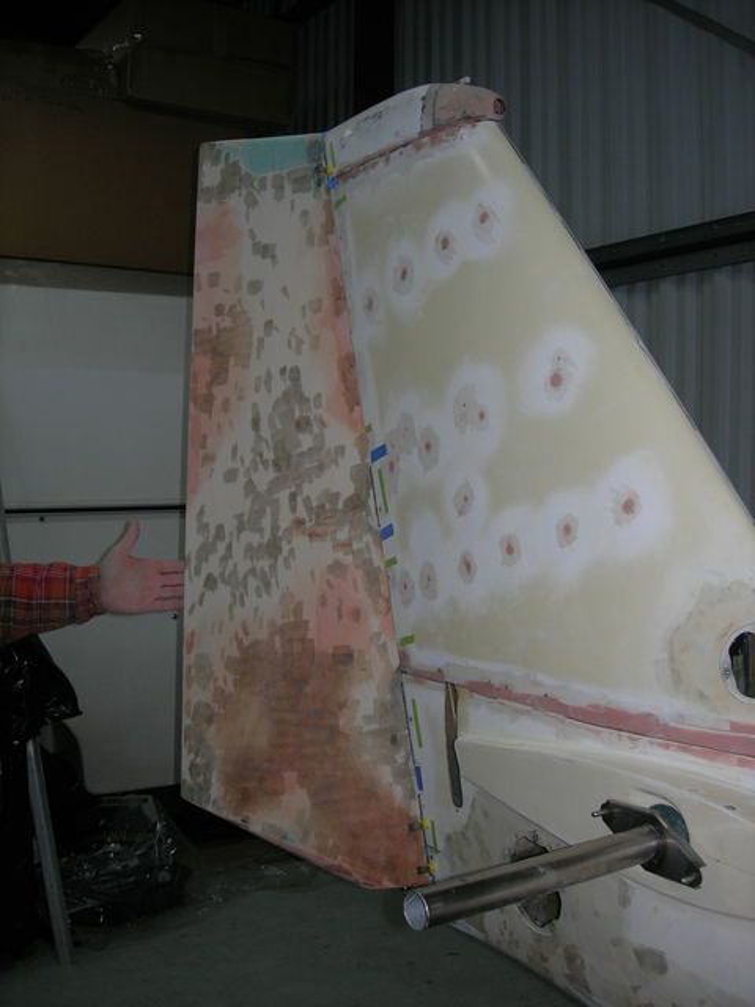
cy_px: 504
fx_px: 1105
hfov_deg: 37.7
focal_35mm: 38
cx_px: 378
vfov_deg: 49.0
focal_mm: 7.8
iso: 64
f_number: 2.8
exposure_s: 1/60.1
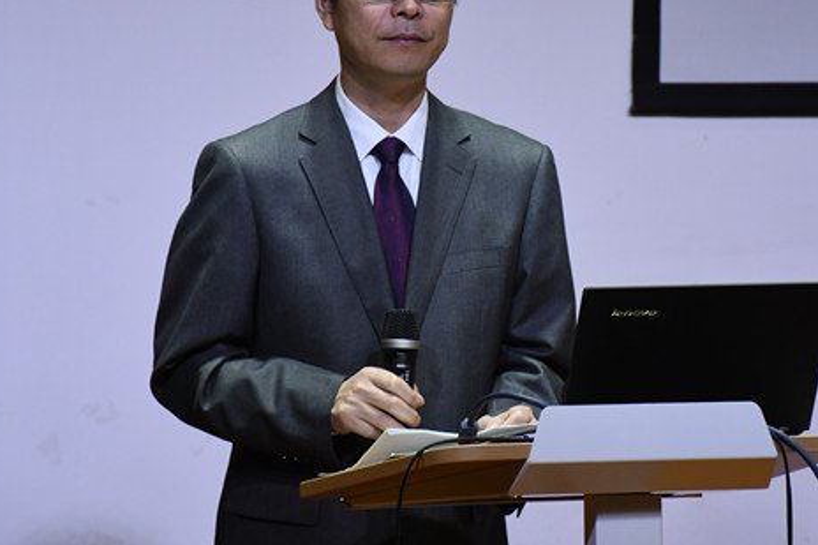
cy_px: 195
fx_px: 5542
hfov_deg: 8.4
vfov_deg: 5.6
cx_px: 464
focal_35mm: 244
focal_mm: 116
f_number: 5.6
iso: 1800
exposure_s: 1/200
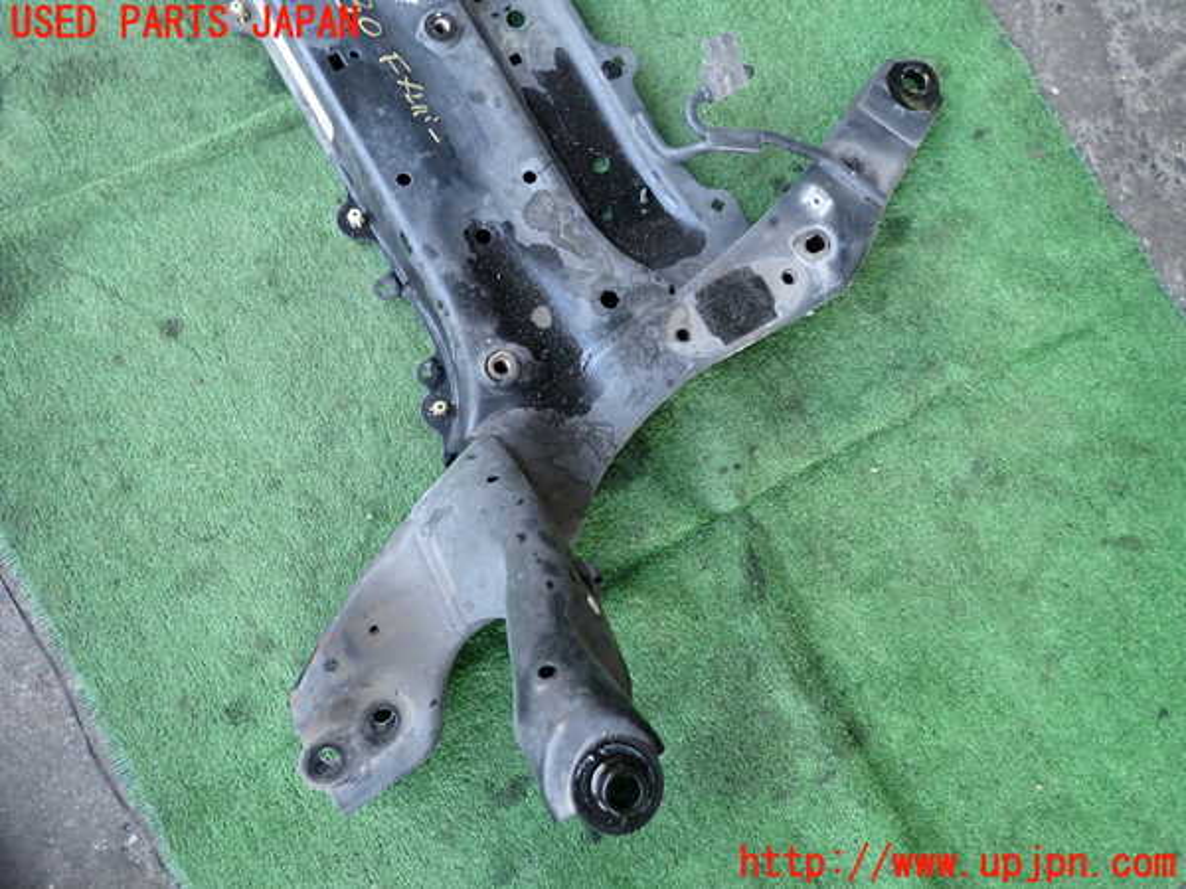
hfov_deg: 69.4
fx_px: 857
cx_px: 593
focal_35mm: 25
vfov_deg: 54.9
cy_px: 444
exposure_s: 1/100
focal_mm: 4.5
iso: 200
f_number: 2
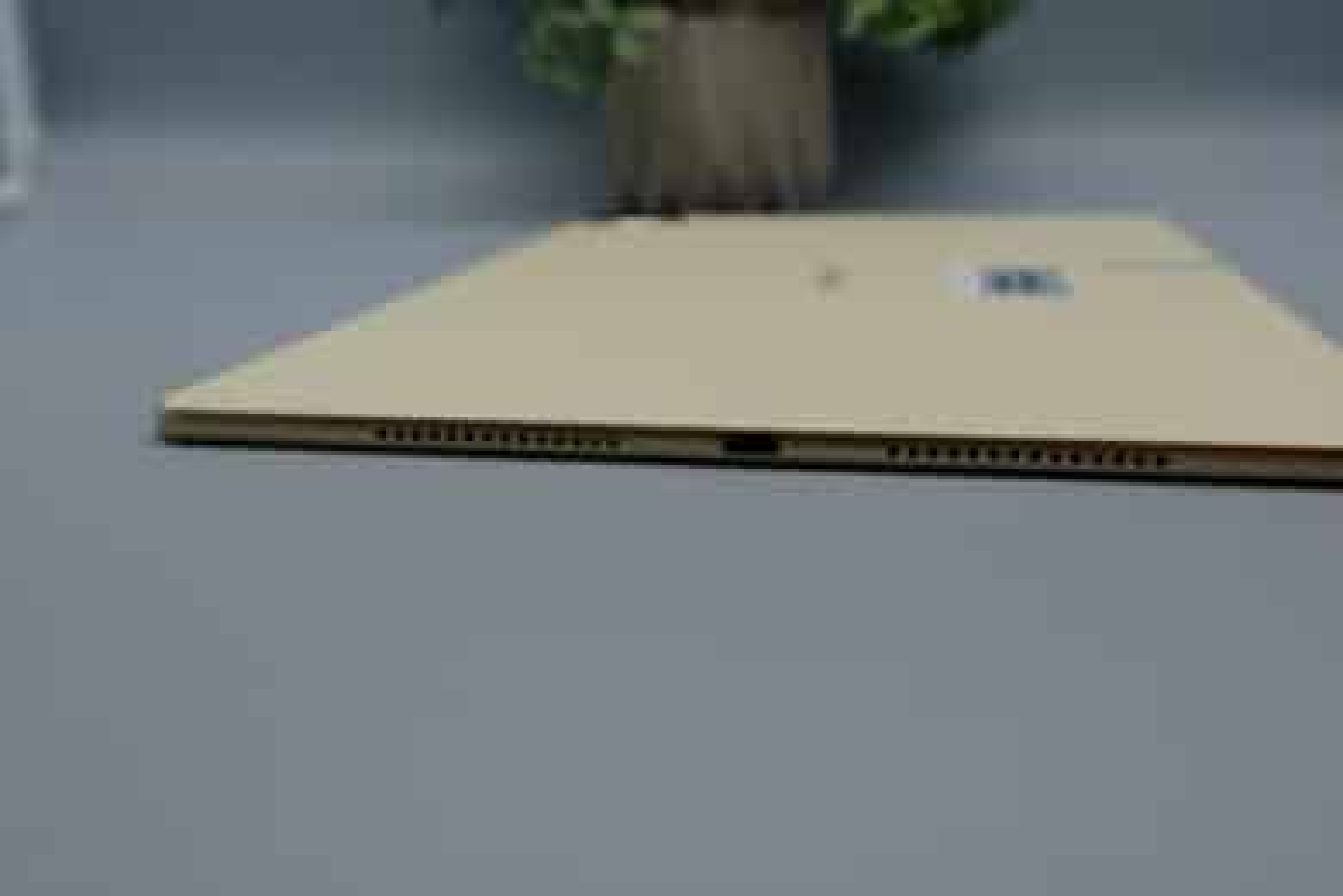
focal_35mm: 35
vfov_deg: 37.9
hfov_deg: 54.4
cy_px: 448
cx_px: 672
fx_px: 1306
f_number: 6.4
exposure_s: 1/110
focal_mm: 23.4
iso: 250
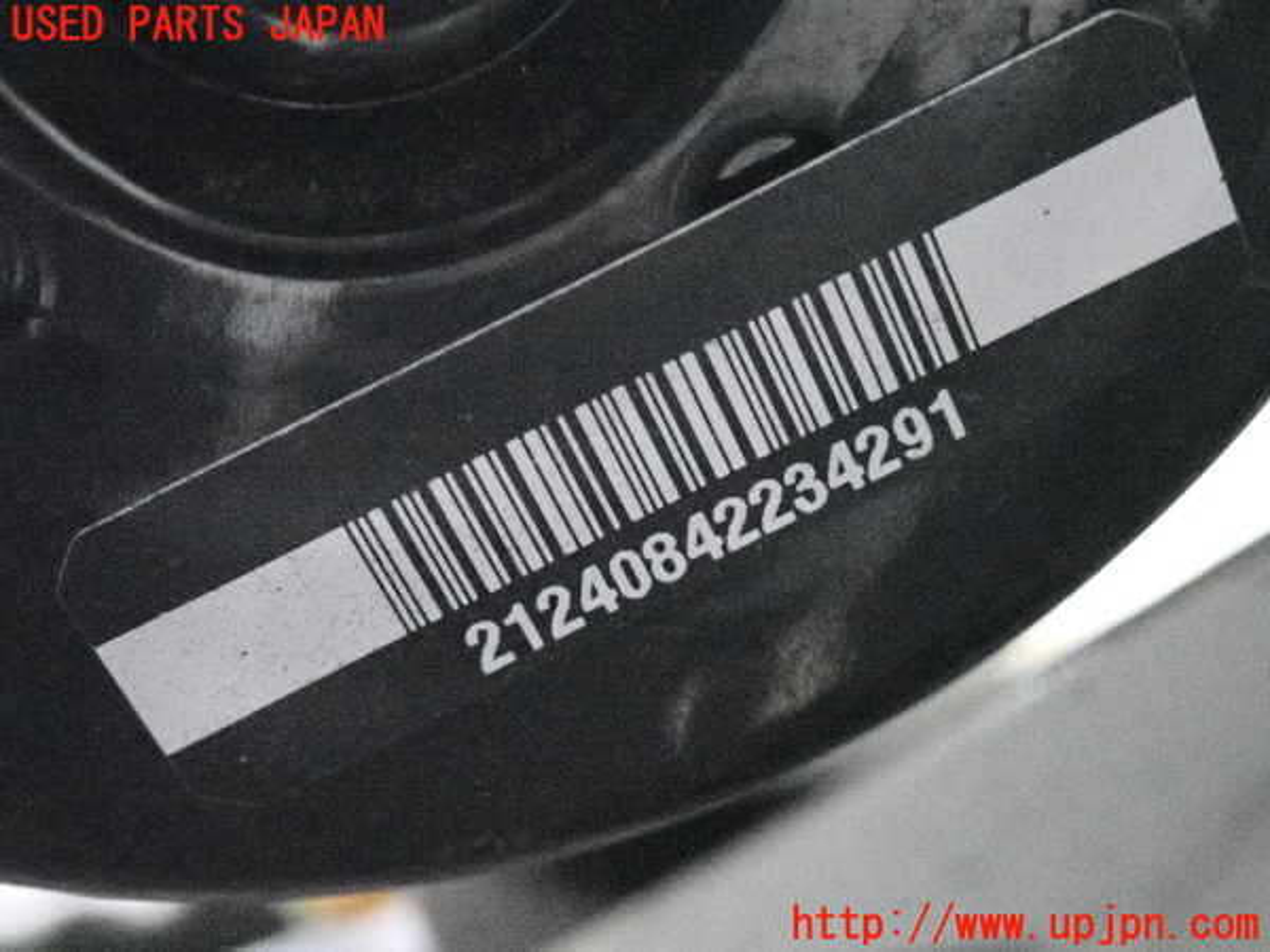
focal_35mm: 71
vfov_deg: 20.7
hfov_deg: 27.4
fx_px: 2605
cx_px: 635
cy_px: 476
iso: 12800
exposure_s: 1/100
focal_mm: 12.73
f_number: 3.9
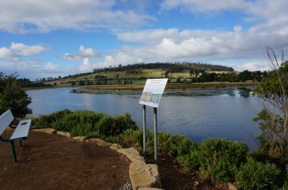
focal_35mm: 24
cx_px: 144
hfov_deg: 73.8
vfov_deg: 52.9
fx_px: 192
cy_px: 95
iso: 100
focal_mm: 16
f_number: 13
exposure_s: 1/125
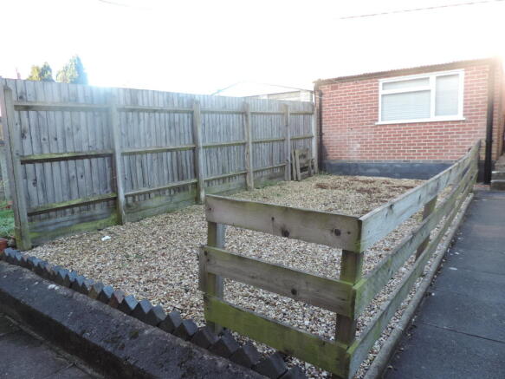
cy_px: 190
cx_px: 252
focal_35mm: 24
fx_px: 350
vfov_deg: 56.8
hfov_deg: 71.6
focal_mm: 4.3
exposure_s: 1/40
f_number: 3
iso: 80
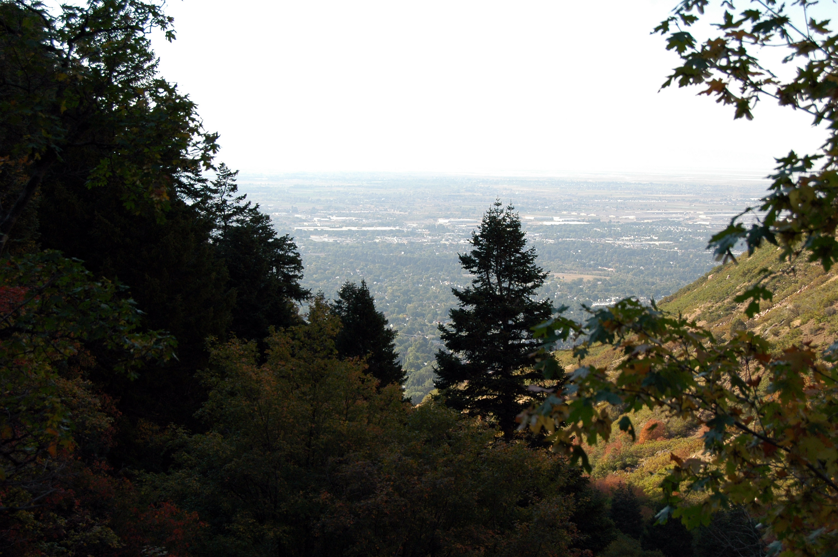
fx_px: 1465
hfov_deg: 31.9
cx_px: 419
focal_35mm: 63
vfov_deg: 21.5
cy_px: 278
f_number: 8
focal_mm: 42
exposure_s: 1/250
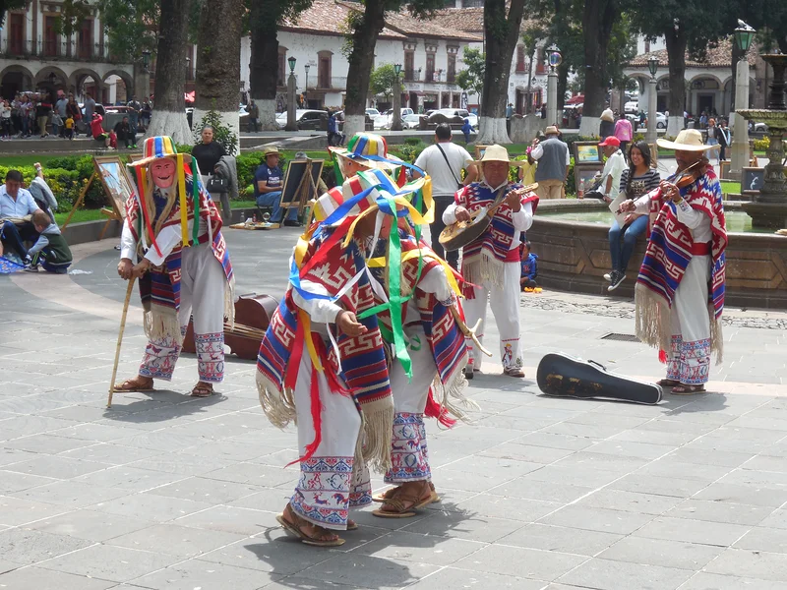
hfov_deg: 27.0
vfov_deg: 20.4
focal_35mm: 72
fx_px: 1637
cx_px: 394
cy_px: 295
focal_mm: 12.8
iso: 125
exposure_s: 1/320
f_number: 6
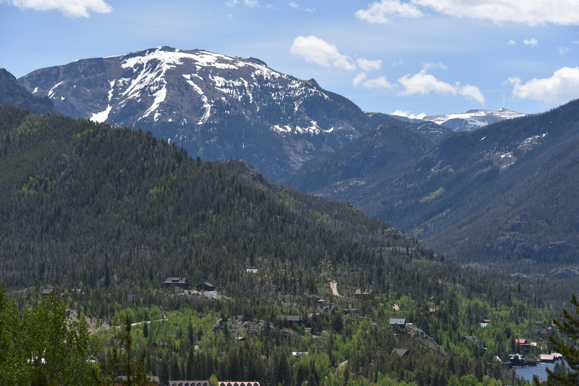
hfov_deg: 17.6
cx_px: 290
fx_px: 1866
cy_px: 193
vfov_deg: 11.8
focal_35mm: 116
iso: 100
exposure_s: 1/320
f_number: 9
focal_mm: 116
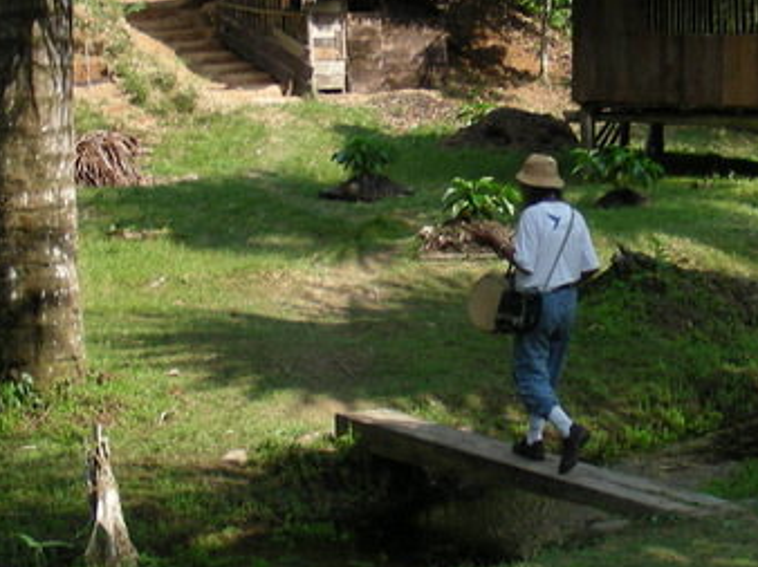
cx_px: 570
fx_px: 1969
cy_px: 224
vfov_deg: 16.4
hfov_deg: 21.6
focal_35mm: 90
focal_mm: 6.3
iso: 50
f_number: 4
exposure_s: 1/180
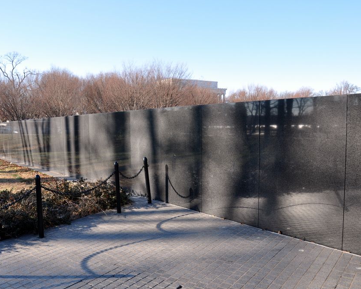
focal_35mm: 31
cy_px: 146
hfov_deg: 56.9
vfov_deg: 47.1
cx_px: 150
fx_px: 331
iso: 200
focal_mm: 18
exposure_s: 1/100
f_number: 10
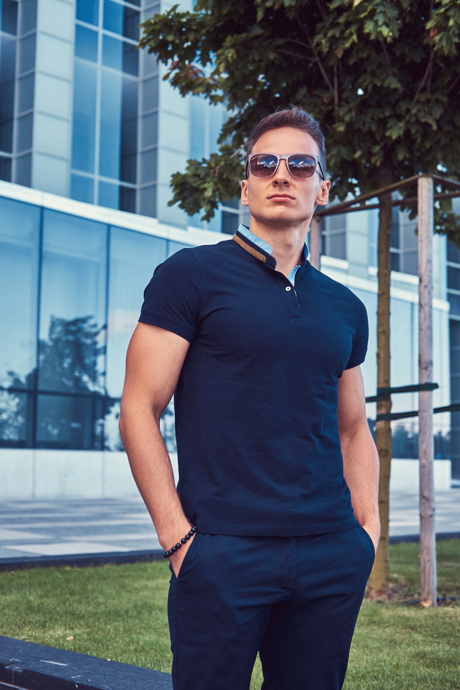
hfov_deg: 25.5
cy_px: 345
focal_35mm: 53
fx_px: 1016
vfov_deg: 37.5
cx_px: 230
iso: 250
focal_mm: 35
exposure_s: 1/400
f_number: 3.2
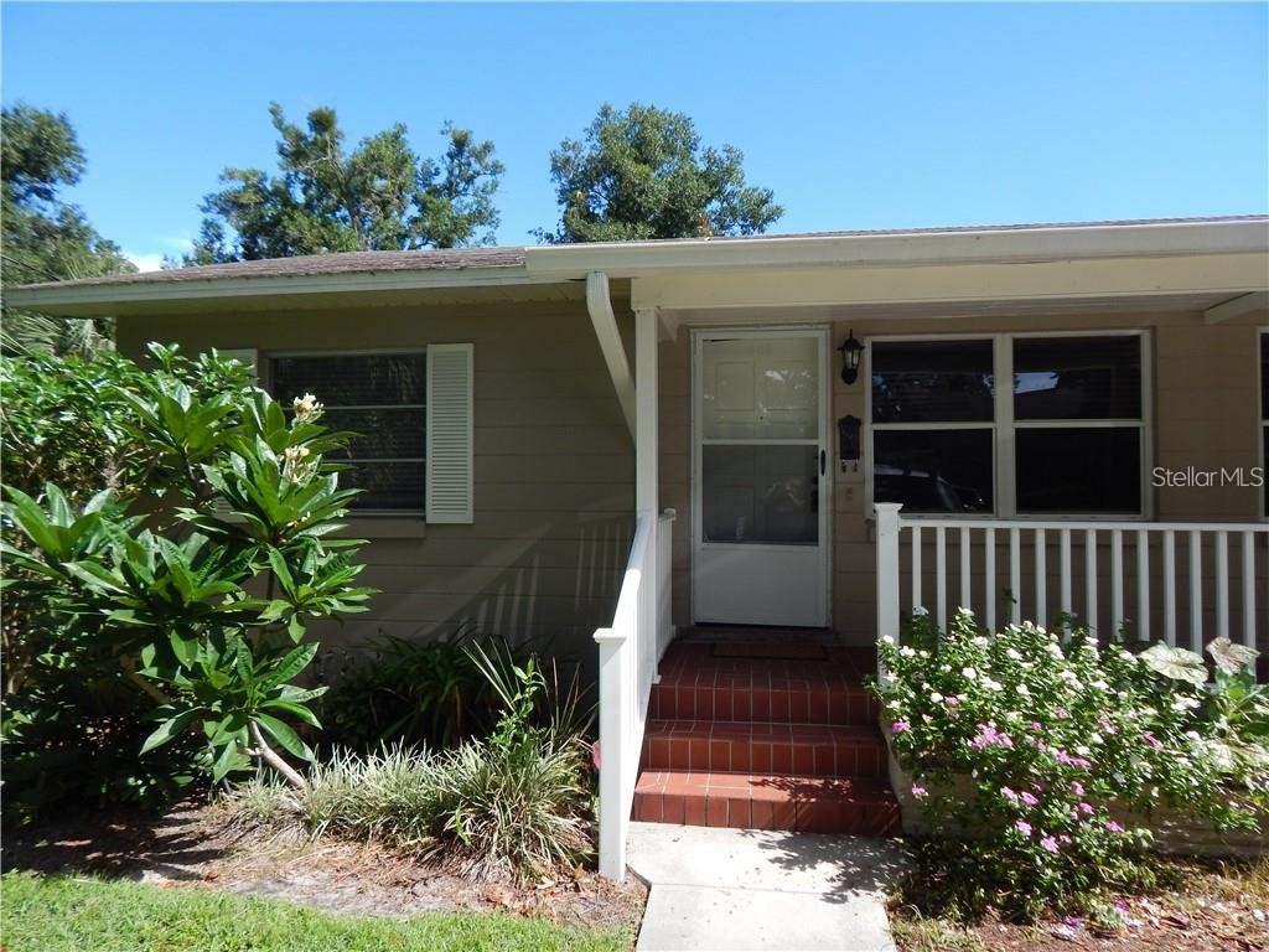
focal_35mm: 23
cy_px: 476
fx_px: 843
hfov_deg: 73.9
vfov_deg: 58.9
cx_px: 634
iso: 125
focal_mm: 4
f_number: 3
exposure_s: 1/800
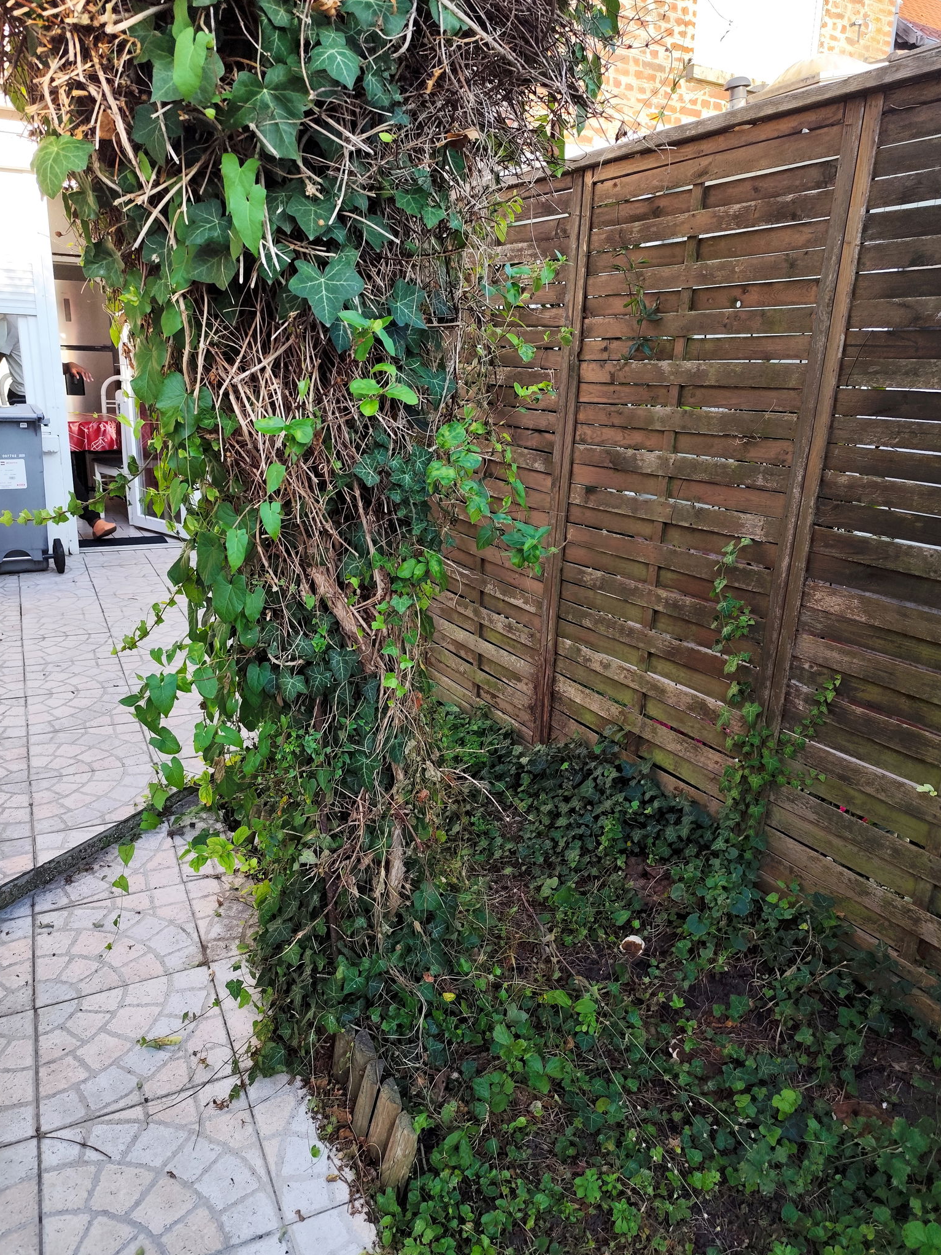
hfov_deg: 56.8
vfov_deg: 71.6
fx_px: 870
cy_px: 624
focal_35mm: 24
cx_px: 484
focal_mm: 6.14
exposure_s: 1/177
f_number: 1.65
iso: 50
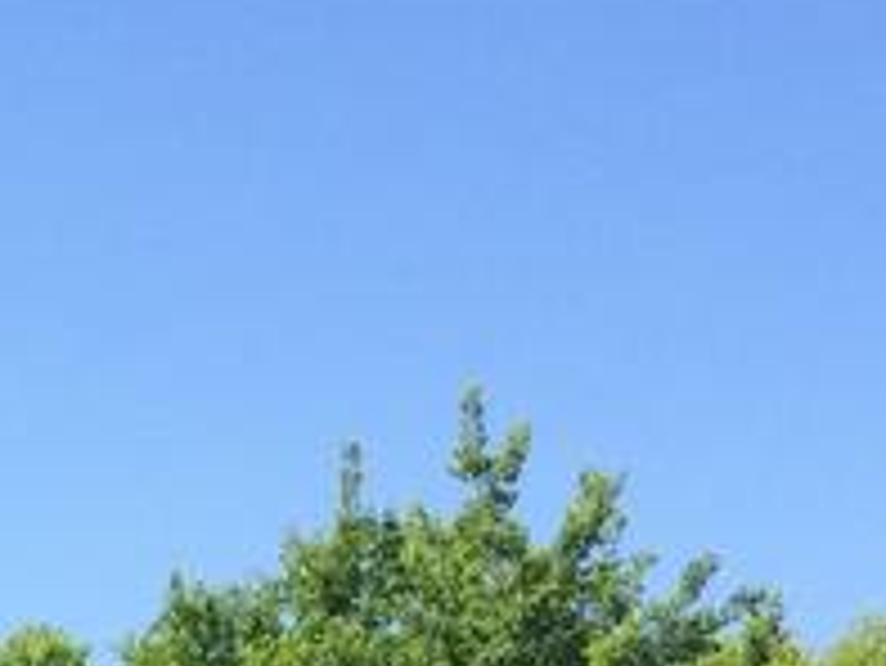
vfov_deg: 9.2
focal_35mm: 147
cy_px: 1512
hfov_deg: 12.7
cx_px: -495
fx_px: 3765
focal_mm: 4.15
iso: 32
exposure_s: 1/1244
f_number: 2.2
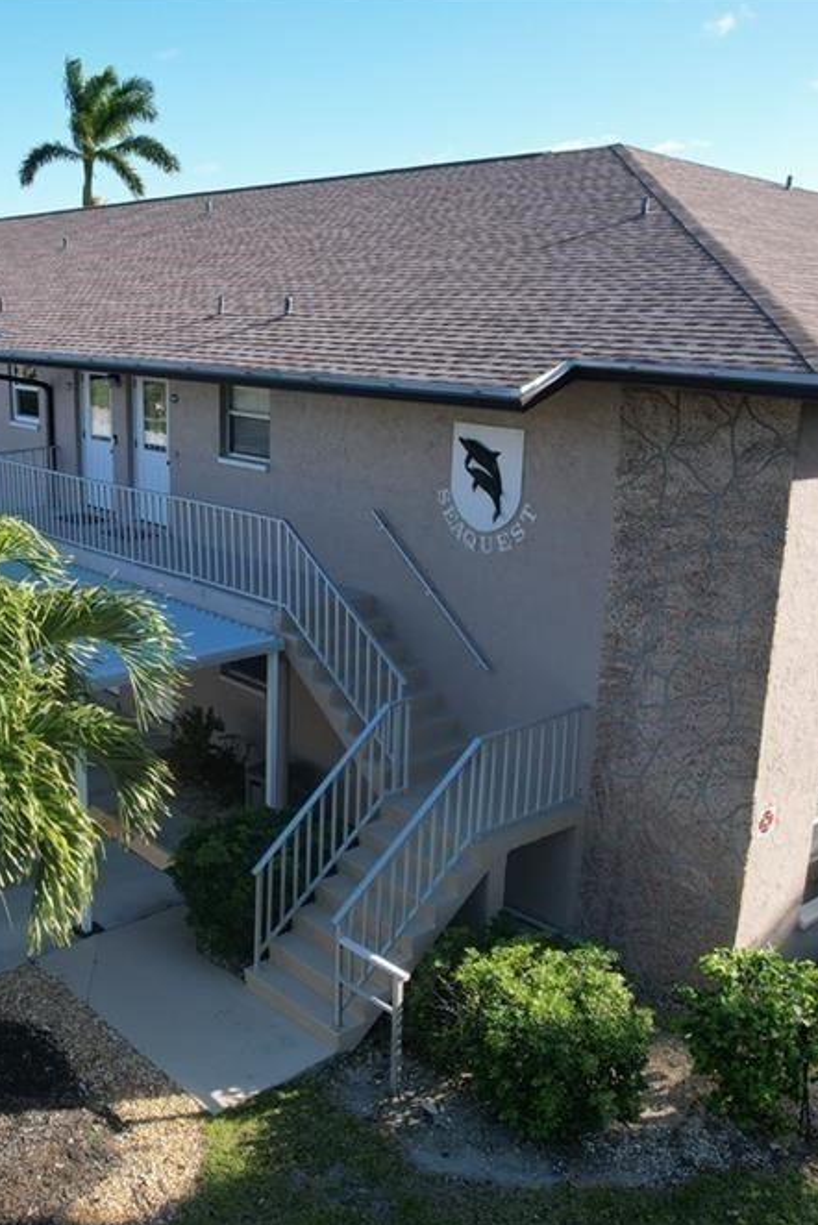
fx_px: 1158
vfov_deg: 55.8
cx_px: 226
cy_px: 620
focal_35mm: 34
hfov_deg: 38.1
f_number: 2.8
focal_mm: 8.38
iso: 100
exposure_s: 1/1000
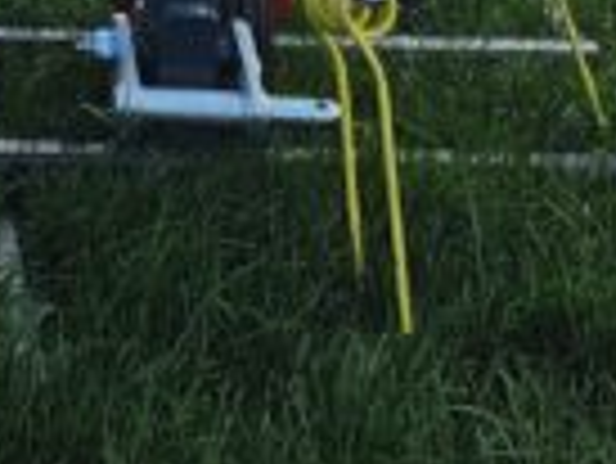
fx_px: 2547
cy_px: -989
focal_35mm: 143
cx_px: -139
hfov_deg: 13.4
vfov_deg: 8.5
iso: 16
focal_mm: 6.3
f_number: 1.7
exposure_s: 1/539
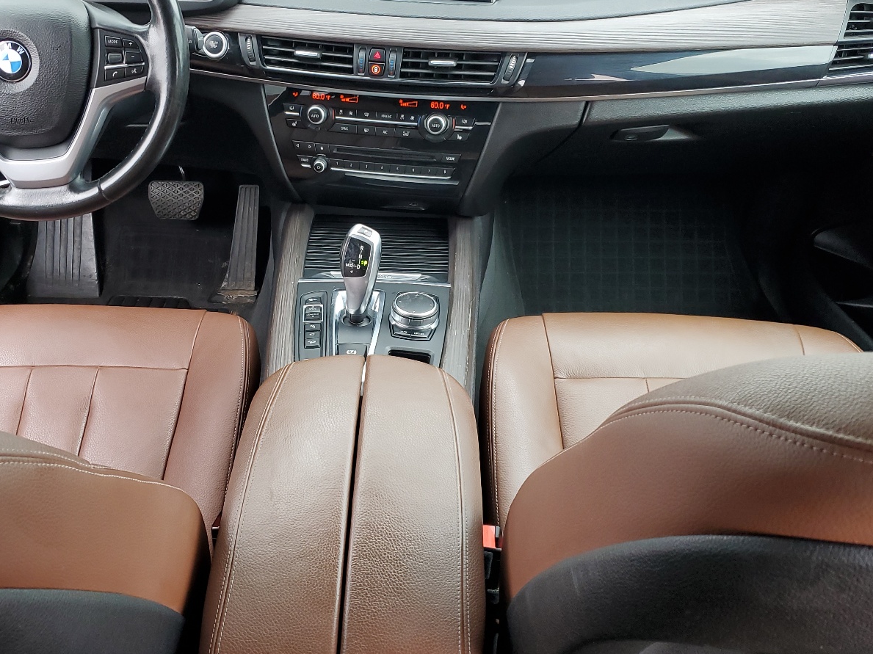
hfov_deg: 52.4
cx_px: 359
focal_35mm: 35
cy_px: 275
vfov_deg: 40.6
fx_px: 882
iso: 59
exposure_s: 1/120
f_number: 1.5
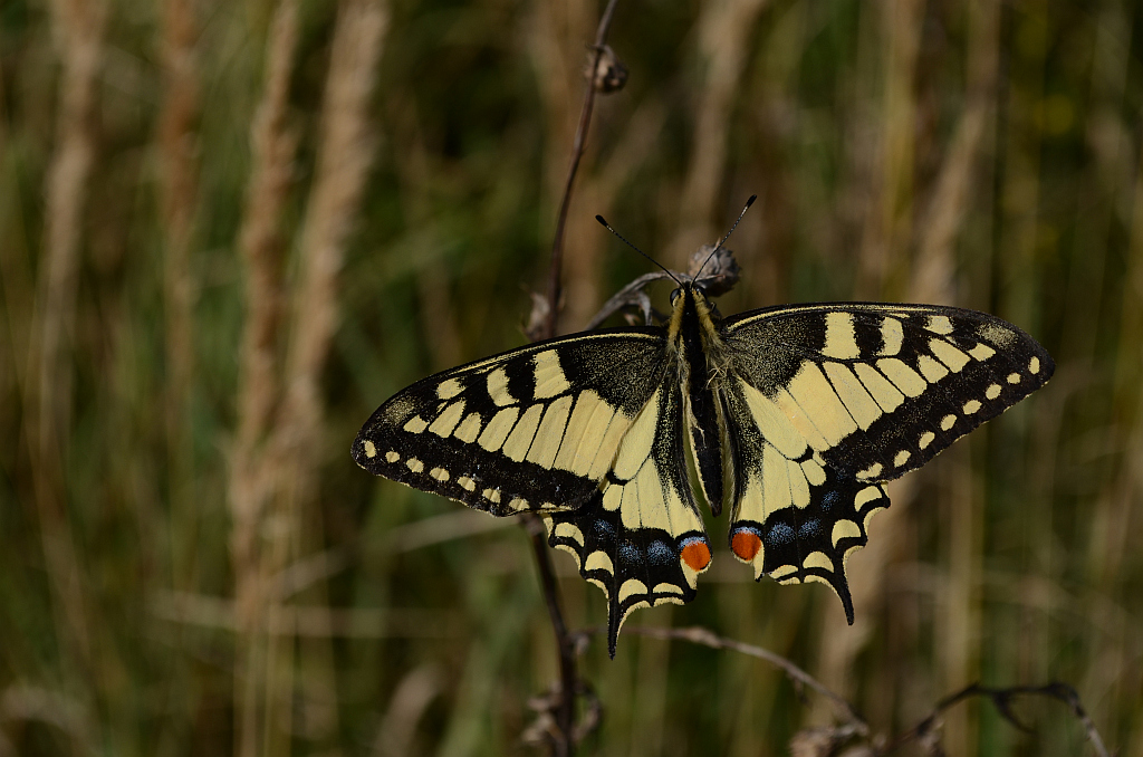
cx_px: 572
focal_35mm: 82
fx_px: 2614
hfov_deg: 24.7
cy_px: 378
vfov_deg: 16.5
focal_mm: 55
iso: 125
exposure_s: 1/640
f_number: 8
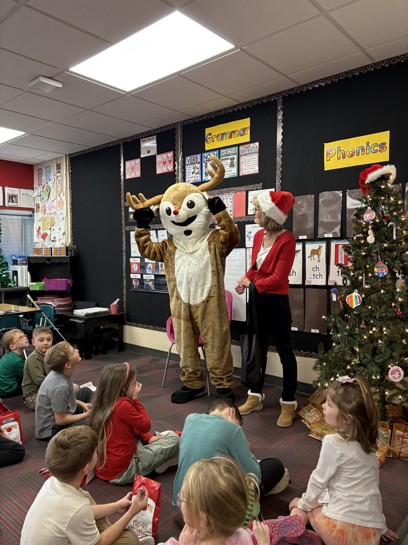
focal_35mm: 26
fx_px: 409
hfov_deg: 53.1
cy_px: 272
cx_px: 204
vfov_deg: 67.3
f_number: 1.6
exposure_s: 1/60
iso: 200
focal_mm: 5.96
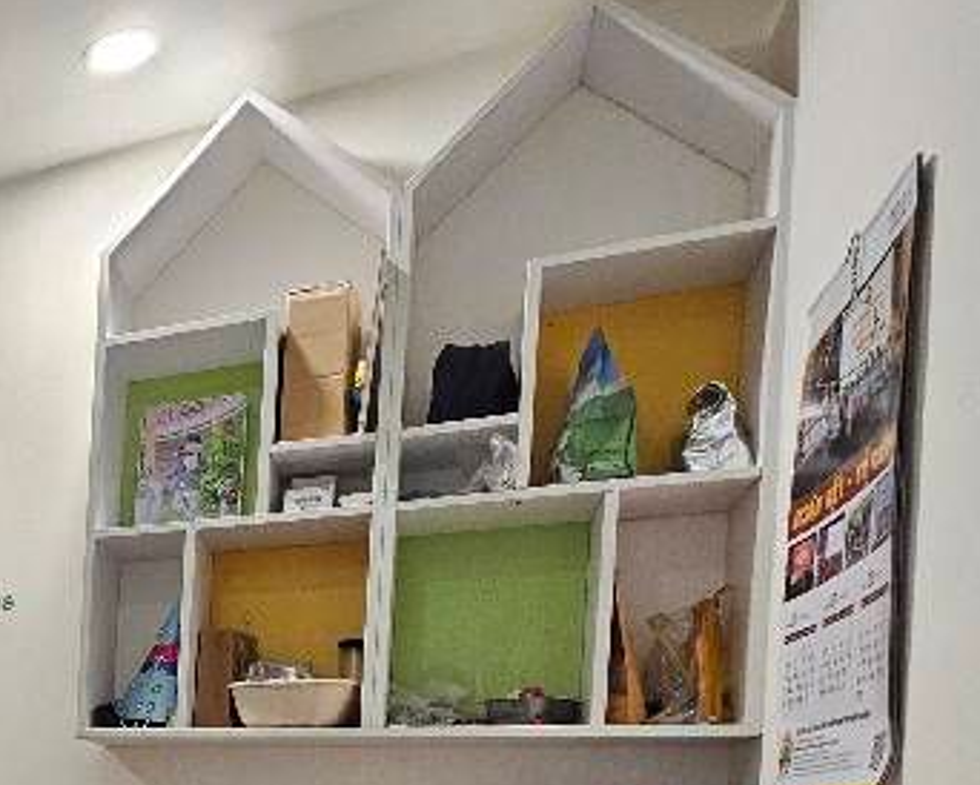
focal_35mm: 38
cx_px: -418
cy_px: 854
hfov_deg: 31.0
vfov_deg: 34.2
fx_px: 1103
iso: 320
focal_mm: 2.2
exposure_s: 1/70.8
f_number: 2.2
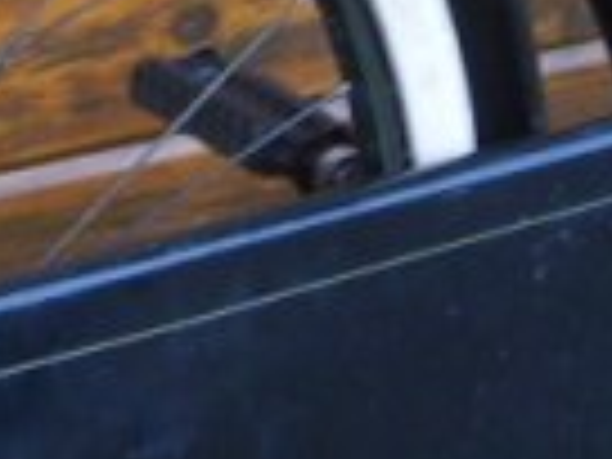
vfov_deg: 5.6
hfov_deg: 7.5
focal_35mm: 263
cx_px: 261
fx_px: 4650
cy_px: -189
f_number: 2.8
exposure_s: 1/45
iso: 50
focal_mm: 5.8
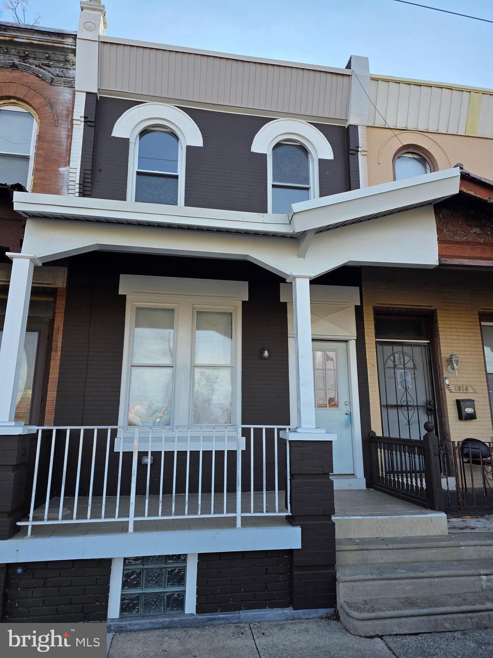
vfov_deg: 73.9
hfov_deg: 58.9
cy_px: 329
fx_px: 437
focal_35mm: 23
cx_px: 246
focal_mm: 6.3
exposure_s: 1/2094
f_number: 1.7
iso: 80
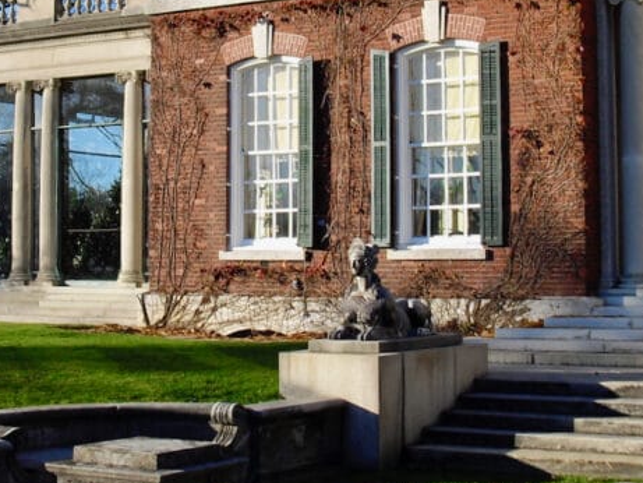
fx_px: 1486
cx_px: 229
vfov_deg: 18.3
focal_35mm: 80
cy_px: 102
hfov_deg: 24.3
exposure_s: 1/100
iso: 64
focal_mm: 6.3
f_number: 7.8
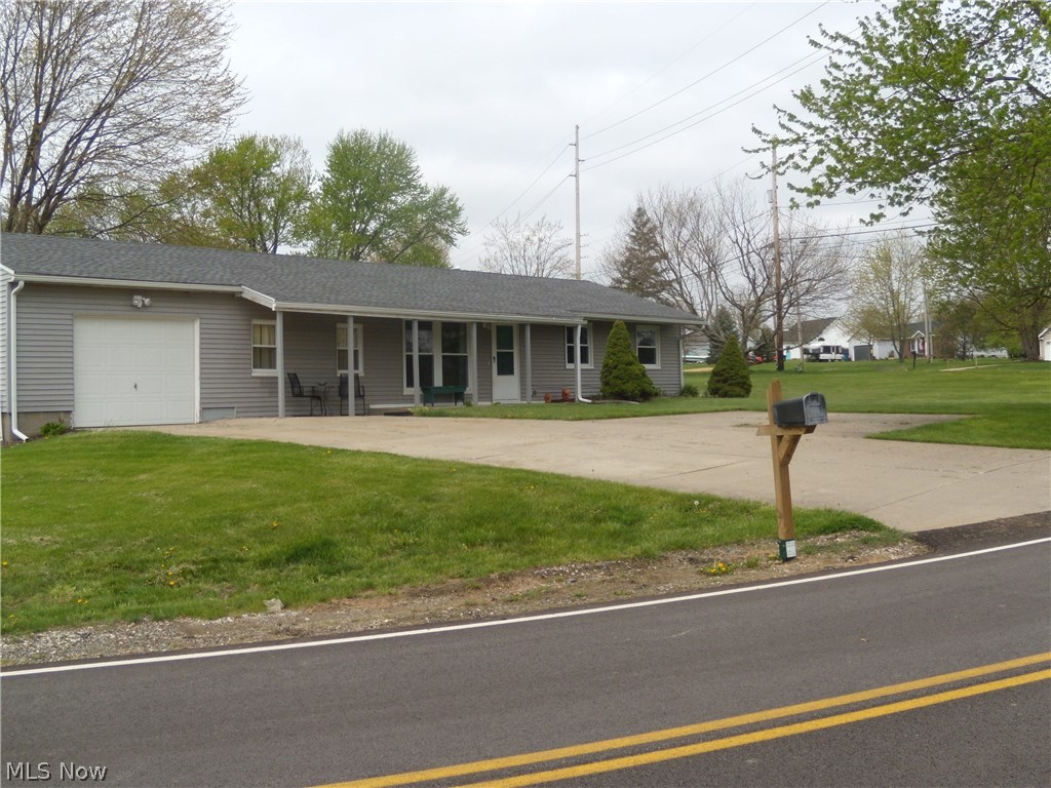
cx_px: 526
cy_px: 394
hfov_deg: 51.4
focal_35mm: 36
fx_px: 1093
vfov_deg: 39.7
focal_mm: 6.4
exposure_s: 1/640
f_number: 3.6
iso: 80
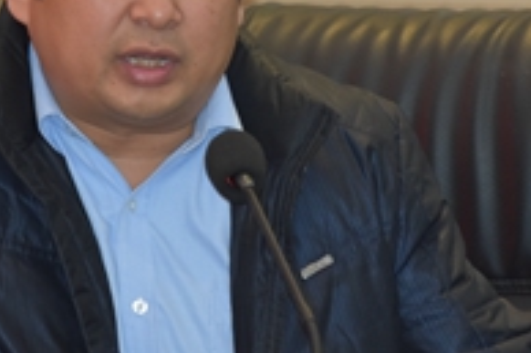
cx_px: 203
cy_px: 14
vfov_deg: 2.2
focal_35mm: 628
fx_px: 9248
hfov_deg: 3.3
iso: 1250
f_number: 5.6
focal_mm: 135
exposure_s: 1/60
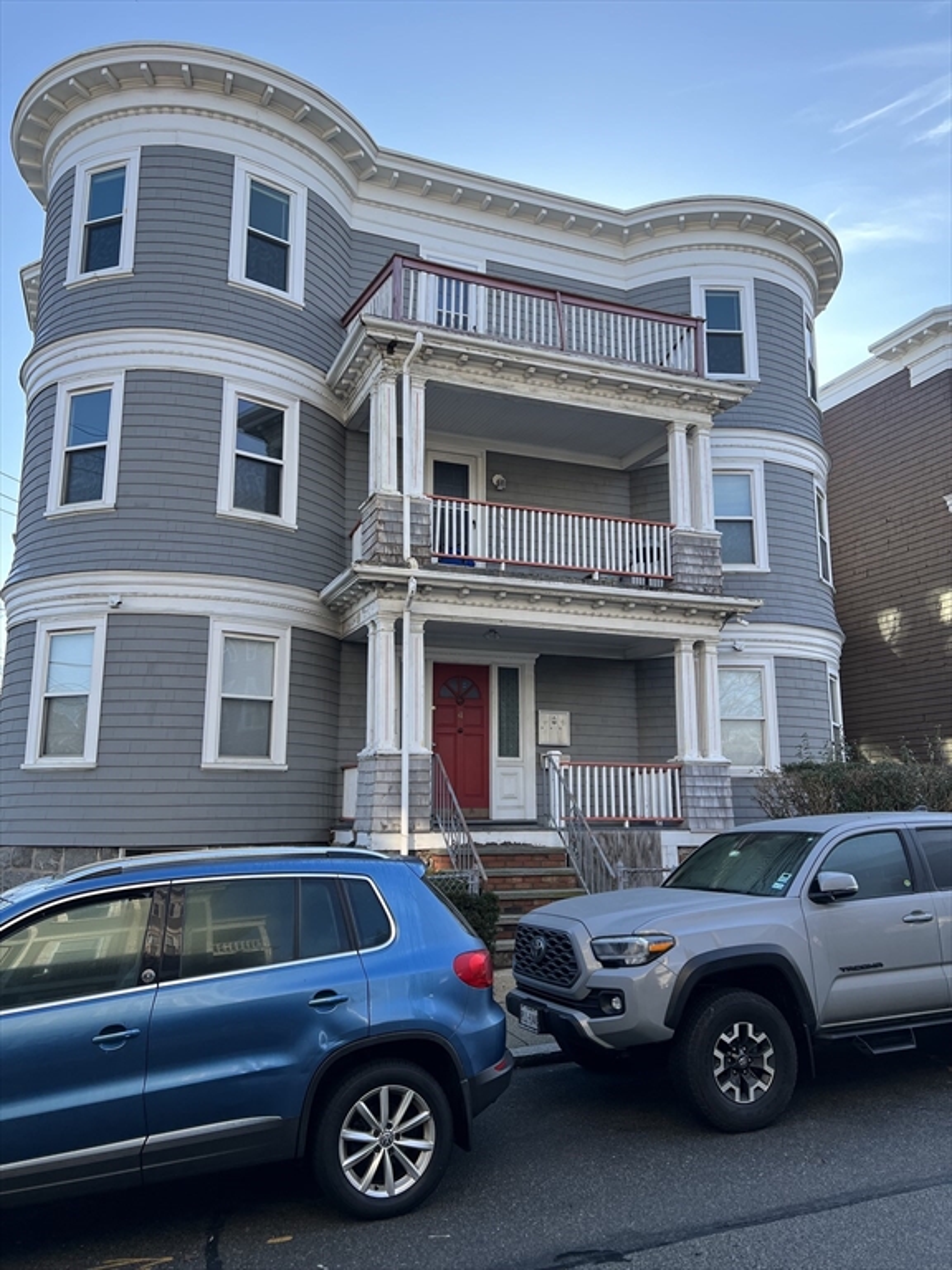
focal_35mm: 26
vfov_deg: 67.3
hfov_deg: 53.1
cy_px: 635
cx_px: 476
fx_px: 953
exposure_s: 1/909
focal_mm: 5.7
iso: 50
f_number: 1.5
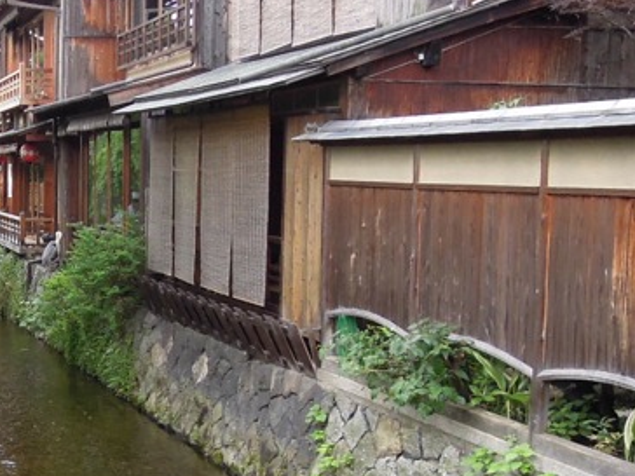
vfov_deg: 22.2
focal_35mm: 66
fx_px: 1211
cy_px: 284
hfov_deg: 27.4
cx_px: -23
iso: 160
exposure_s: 1/250
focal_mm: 4.3
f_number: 2.8
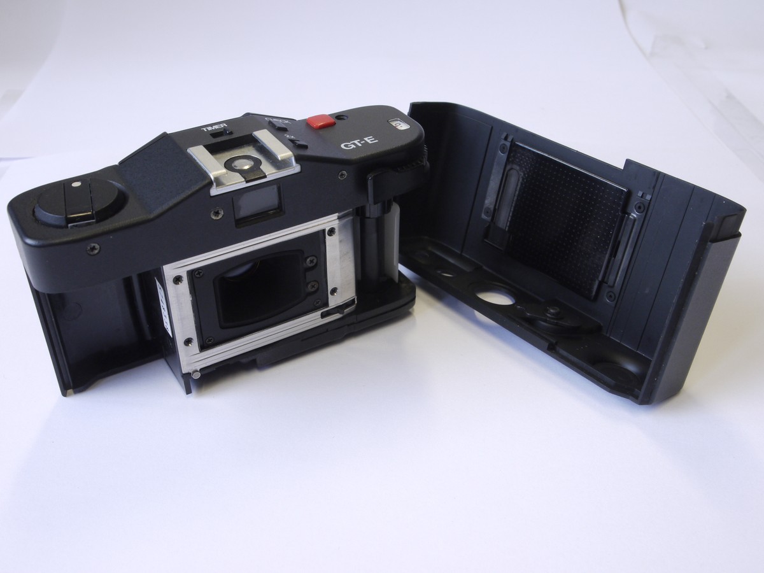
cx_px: 382
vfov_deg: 34.3
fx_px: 927
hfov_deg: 44.8
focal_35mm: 42
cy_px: 286
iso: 400
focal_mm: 21
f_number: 11
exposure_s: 1/15
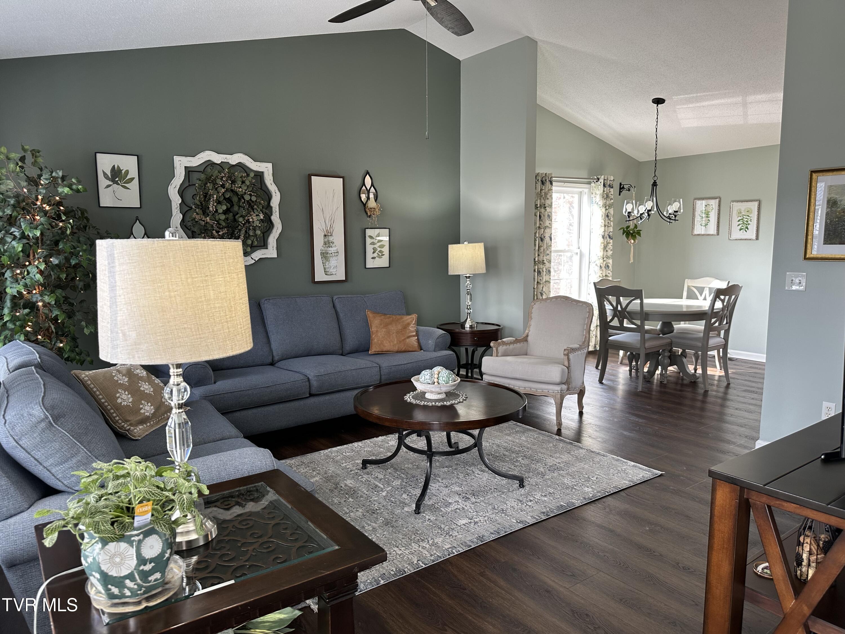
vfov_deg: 56.8
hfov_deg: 71.6
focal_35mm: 24
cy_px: 317
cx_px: 422
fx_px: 586
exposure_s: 1/120
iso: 125
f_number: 1.78
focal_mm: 6.86
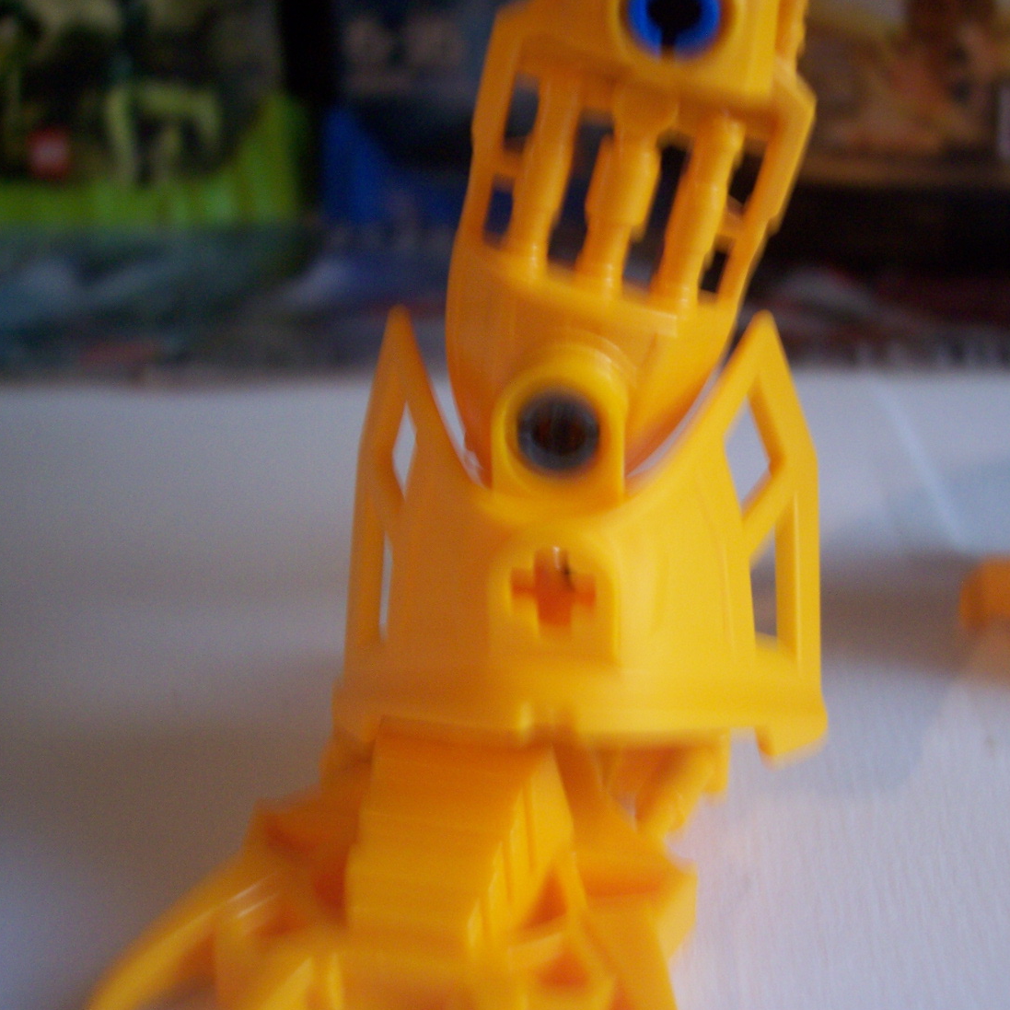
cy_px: 515
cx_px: 587
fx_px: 1551
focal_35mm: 47
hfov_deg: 36.0
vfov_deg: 36.1
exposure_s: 1/15
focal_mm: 8
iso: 200
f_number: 3.4
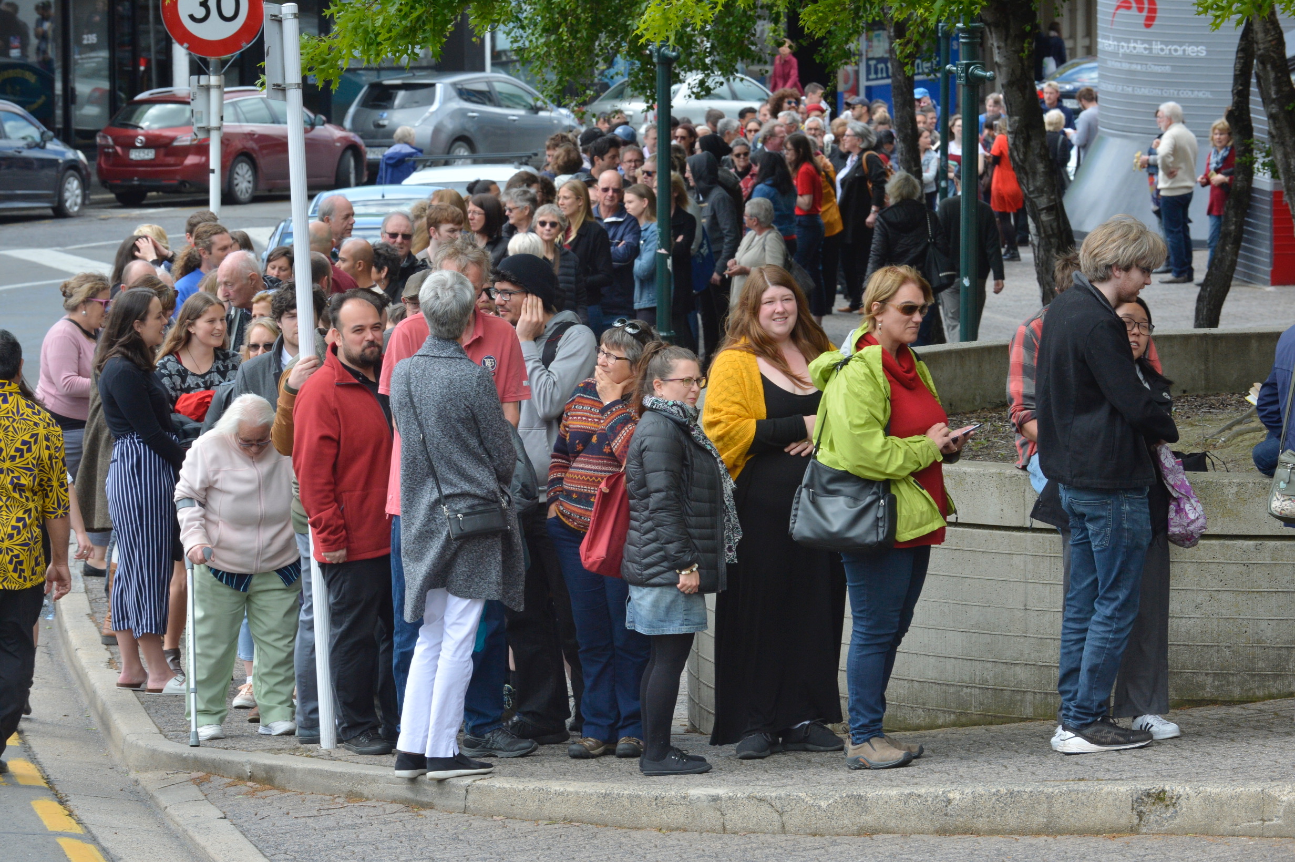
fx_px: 6831
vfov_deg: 7.2
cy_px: 431
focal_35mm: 190
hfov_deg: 10.8
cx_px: 648
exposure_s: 1/400
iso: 640
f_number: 22
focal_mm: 190
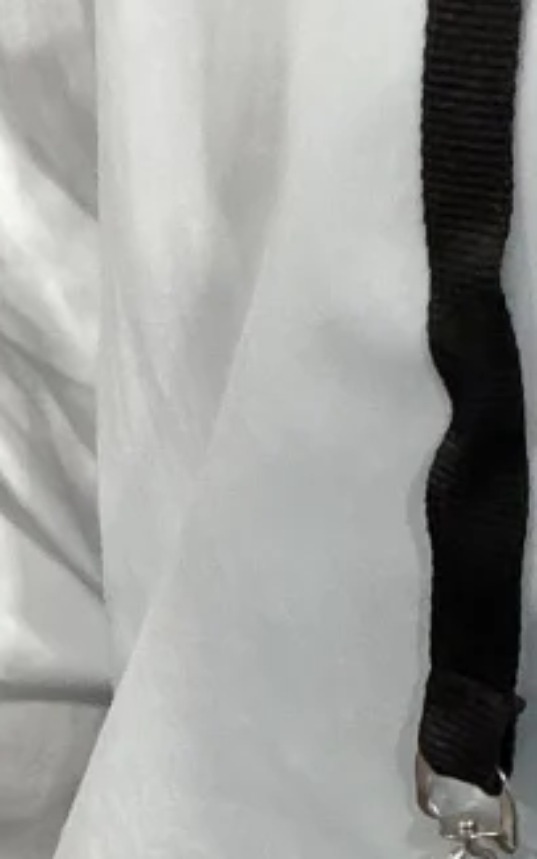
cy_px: 634
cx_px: 251
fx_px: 3303
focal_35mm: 141
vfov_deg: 14.8
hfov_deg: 9.3
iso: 320
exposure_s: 1/50
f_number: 1.9
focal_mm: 2.71
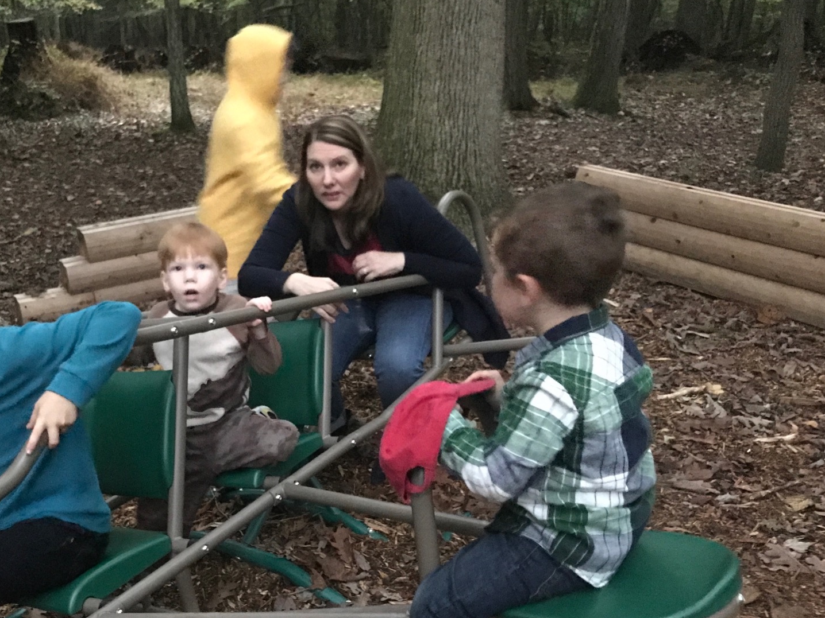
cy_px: 396
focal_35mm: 39
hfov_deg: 47.1
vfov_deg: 36.6
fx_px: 929
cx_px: 276
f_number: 1.8
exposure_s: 1/4
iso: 320
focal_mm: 3.99
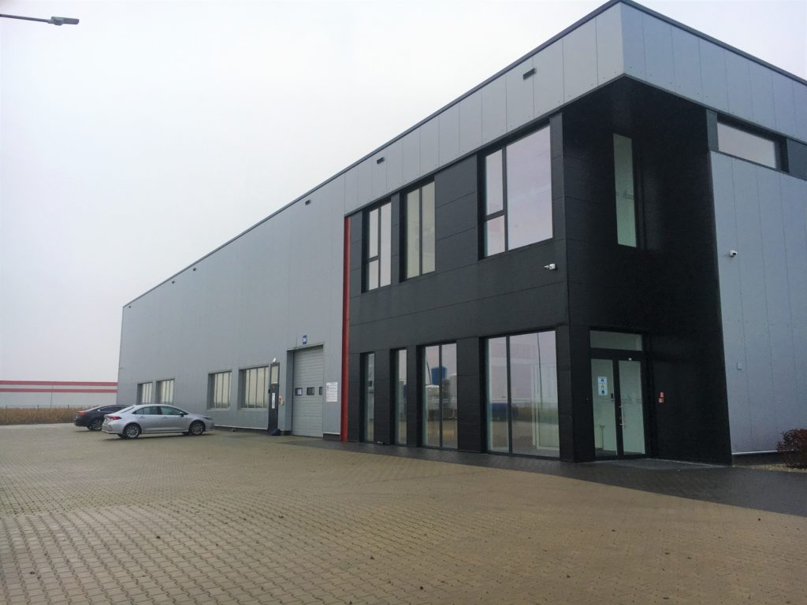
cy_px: 302
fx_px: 676
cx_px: 404
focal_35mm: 29
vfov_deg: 48.2
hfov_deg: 61.7
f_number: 2.2
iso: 25
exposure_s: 1/100
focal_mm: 4.15
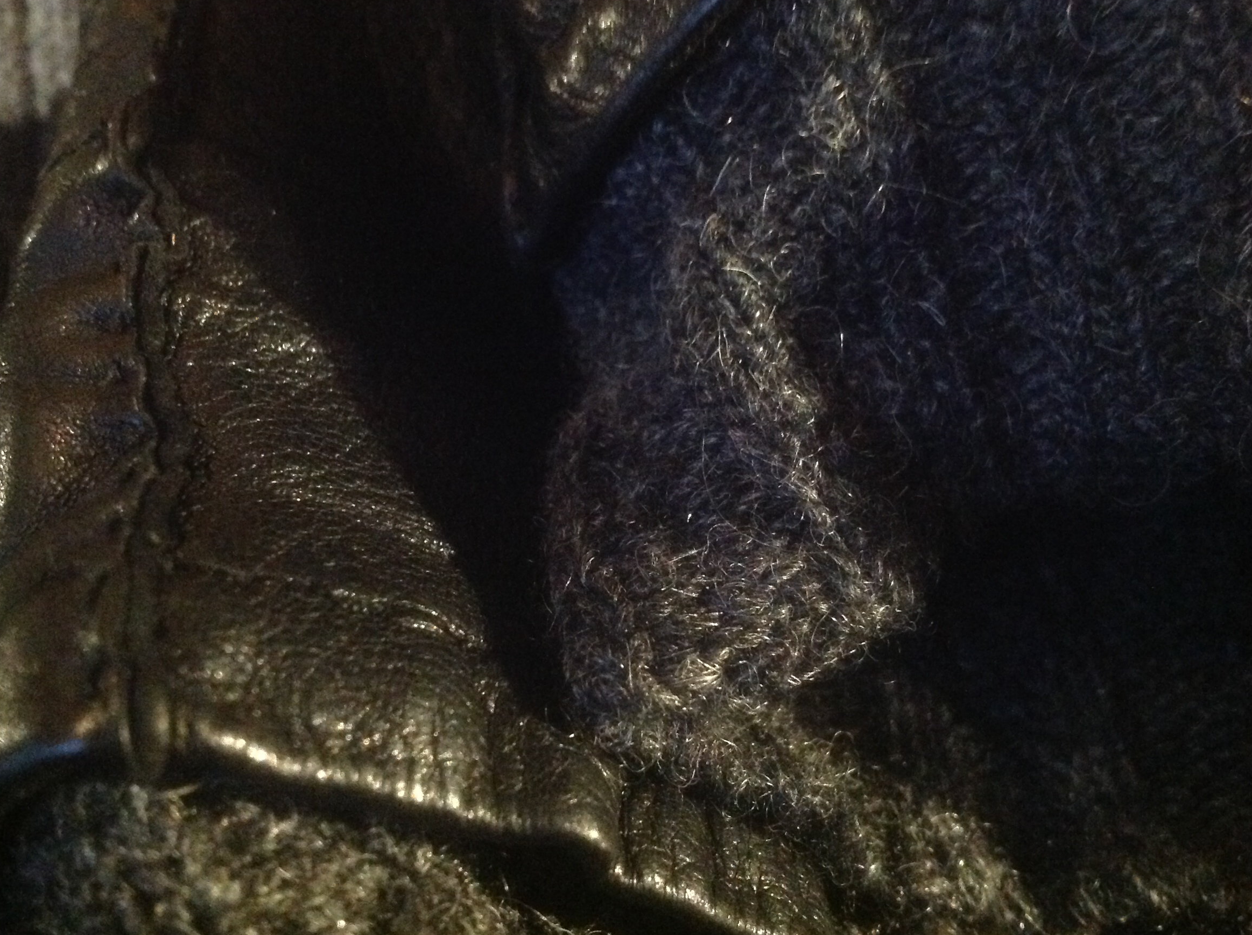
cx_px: 587
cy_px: 436
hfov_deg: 47.9
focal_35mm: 39
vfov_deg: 36.7
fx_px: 1408
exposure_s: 1/17
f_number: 2.4
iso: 800
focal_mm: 4.28
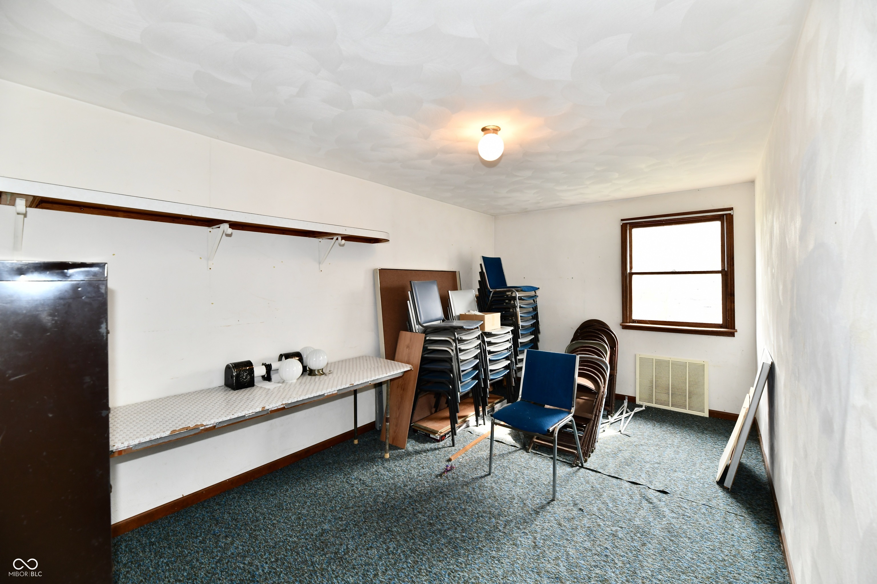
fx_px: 341
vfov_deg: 81.2
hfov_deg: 104.3
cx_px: 438
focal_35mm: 14
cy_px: 292
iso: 640
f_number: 6.3
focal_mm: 14
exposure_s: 1/80
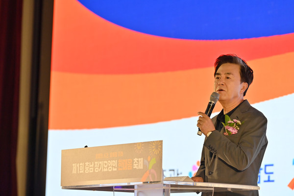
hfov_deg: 12.1
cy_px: 98
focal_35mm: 170
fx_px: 1388
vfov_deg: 8.1
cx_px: 147
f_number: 4.5
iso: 1000
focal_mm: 170
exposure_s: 1/200
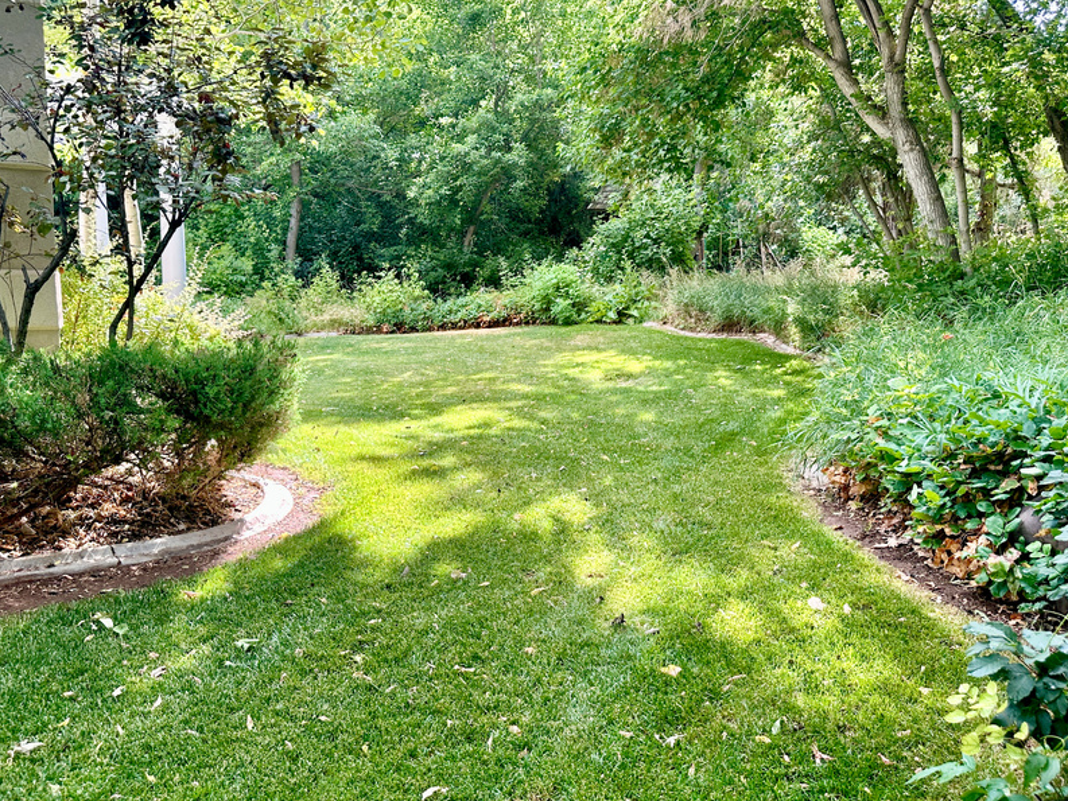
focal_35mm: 31
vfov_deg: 45.4
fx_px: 957
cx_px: 535
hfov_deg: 58.3
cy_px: 373
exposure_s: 1/228
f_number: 1.78
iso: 64
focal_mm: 6.86
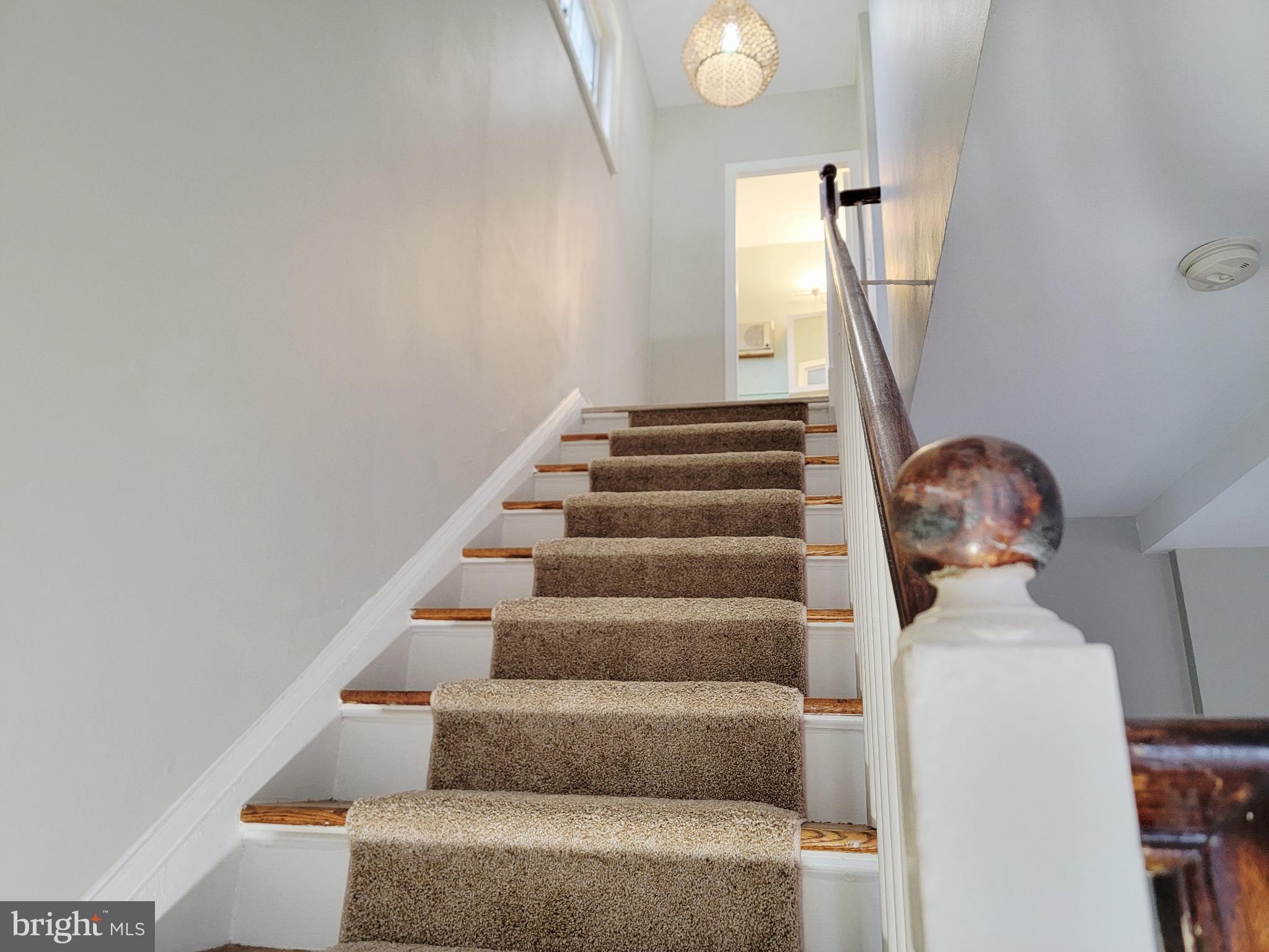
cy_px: 476
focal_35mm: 24
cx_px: 634
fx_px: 880
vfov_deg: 56.8
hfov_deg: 71.6
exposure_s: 1/60
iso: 250
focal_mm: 6.7
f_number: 1.8
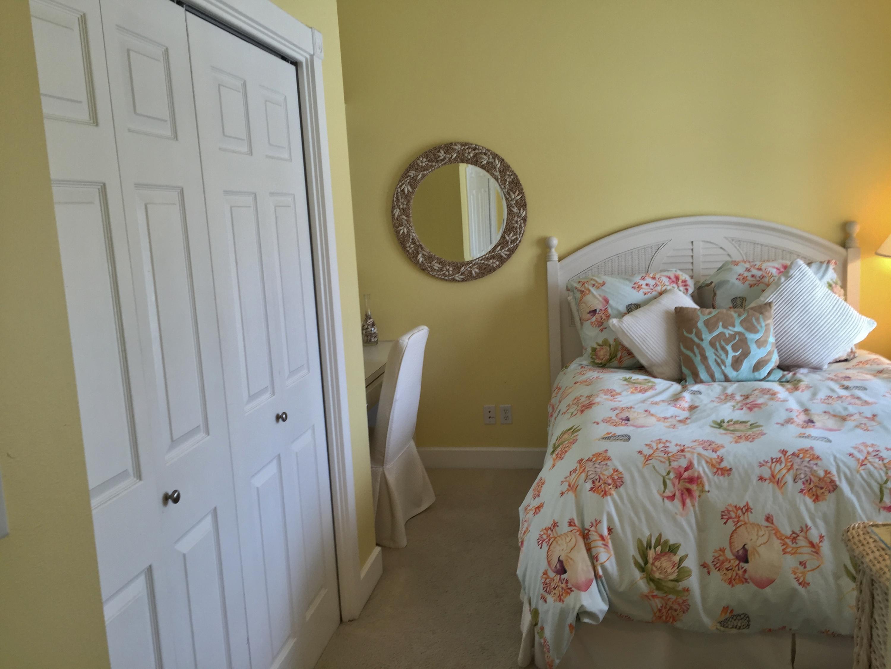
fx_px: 746
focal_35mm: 29
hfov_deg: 61.7
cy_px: 334
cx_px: 446
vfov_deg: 48.2
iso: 32
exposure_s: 1/30
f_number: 2.2
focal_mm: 4.15
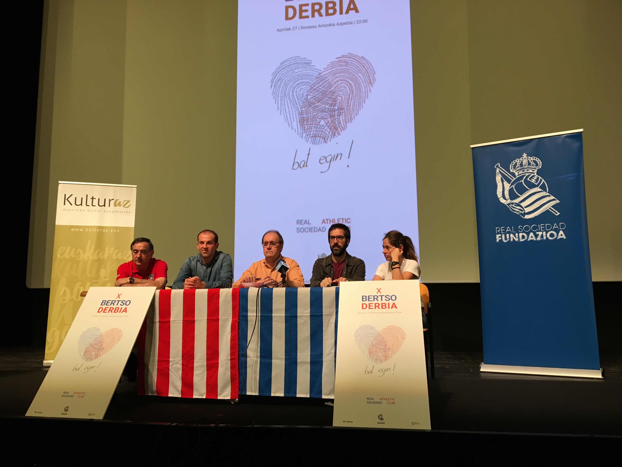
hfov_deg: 61.7
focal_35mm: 29
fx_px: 521
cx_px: 311
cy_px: 234
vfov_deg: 48.2
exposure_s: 1/33
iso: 100
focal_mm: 4.15
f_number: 2.2
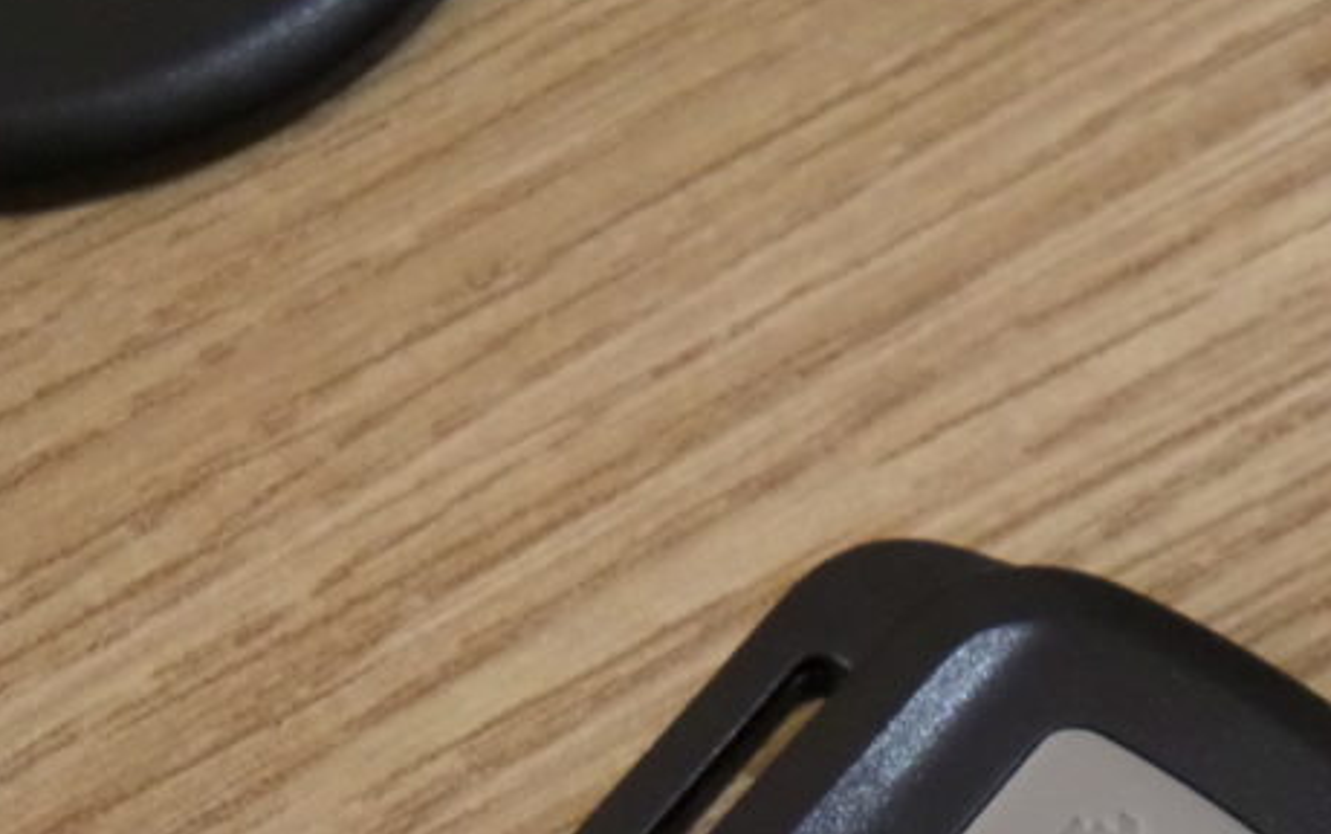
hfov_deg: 11.3
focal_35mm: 184
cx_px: 1056
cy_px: 1069
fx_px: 6678
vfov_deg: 7.1
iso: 800
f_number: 3.8
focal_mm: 13.9
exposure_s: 1/30
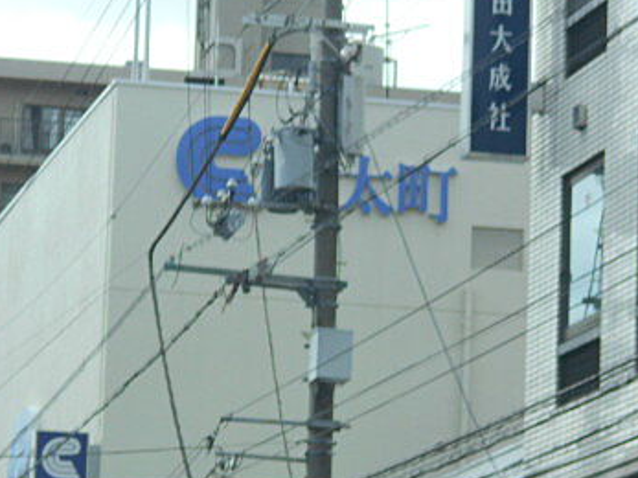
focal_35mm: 240
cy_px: 428
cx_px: 243
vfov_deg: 6.2
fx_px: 4422
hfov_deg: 8.3
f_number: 6.5
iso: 80
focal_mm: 23
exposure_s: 1/200
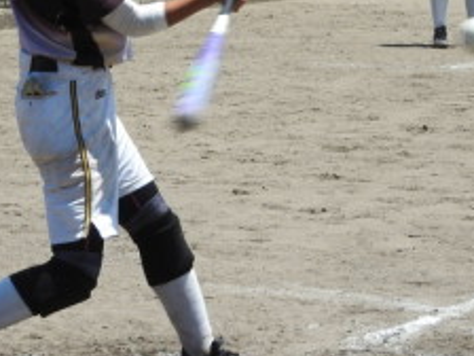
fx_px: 3848
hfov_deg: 7.0
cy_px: 102
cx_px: 176
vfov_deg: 5.3
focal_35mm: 281
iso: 100
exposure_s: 1/640
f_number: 4.8
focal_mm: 18.8
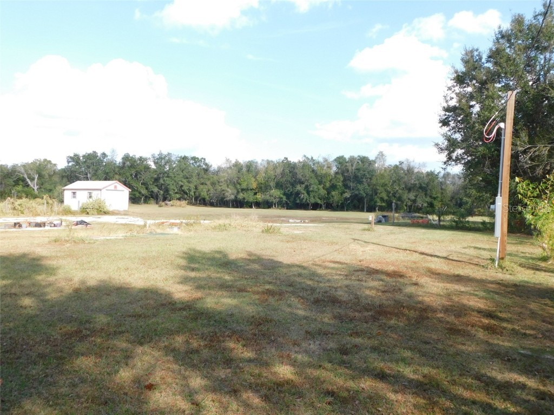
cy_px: 208
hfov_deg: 60.0
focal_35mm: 30
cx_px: 277
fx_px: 480
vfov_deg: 46.8
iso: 125
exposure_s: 1/500
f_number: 3.2
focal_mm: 5.3
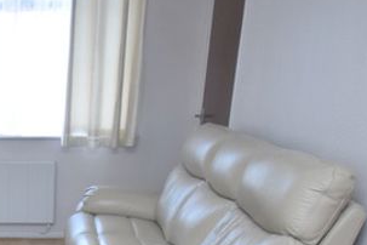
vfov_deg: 21.1
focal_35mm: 57
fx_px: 581
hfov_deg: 31.8
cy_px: 335
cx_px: -18
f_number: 4.5
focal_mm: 10
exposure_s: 1/60
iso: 450
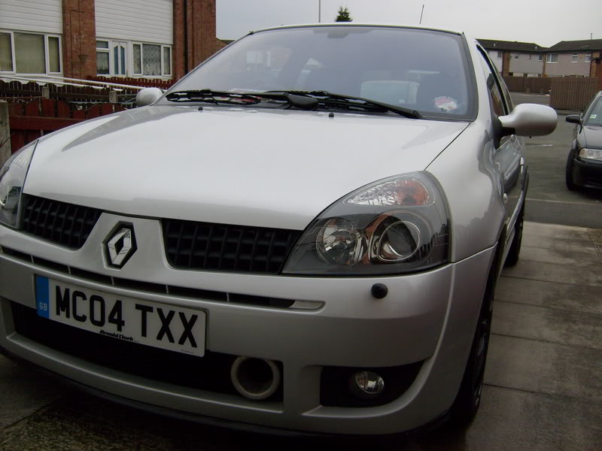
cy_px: 226
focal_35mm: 35
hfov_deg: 52.6
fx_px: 609
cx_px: 301
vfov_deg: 40.7
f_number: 2.8
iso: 80
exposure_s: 1/250
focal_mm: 5.8
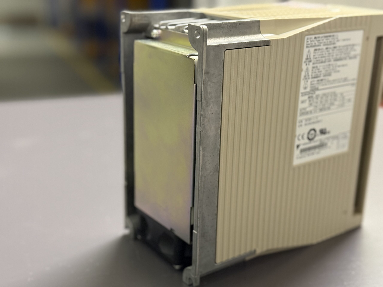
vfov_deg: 30.3
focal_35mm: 48
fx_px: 531
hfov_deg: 39.7
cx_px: 192
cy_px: 144
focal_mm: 6.76
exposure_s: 1/33
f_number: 1.78
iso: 500
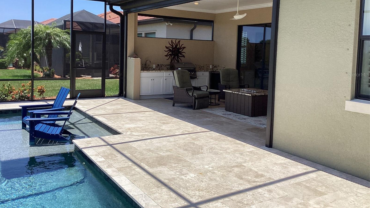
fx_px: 334
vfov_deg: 34.4
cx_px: 184
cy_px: 74
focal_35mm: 34
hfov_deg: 58.0
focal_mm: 3.3
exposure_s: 1/926
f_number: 2.4
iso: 25
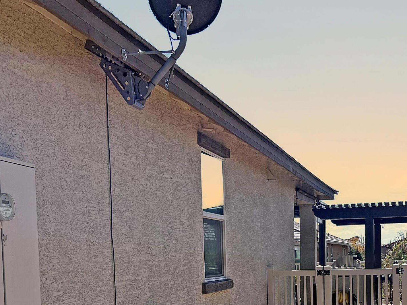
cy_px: 300
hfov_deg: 34.6
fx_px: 647
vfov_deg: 25.4
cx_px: 269
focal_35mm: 55
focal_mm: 5.7
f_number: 1.5
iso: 50
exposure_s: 1/5319
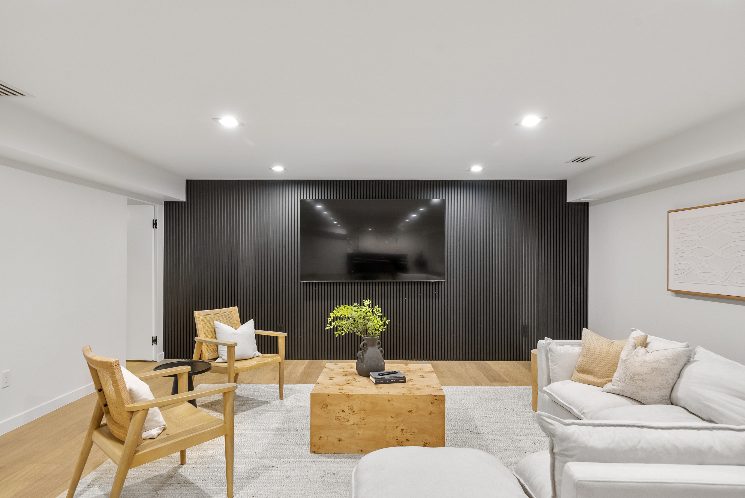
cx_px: 372
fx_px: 435
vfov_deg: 59.6
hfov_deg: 81.2
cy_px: 249
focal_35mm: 21
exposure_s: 1/1.25
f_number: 7.1
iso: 320
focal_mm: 21
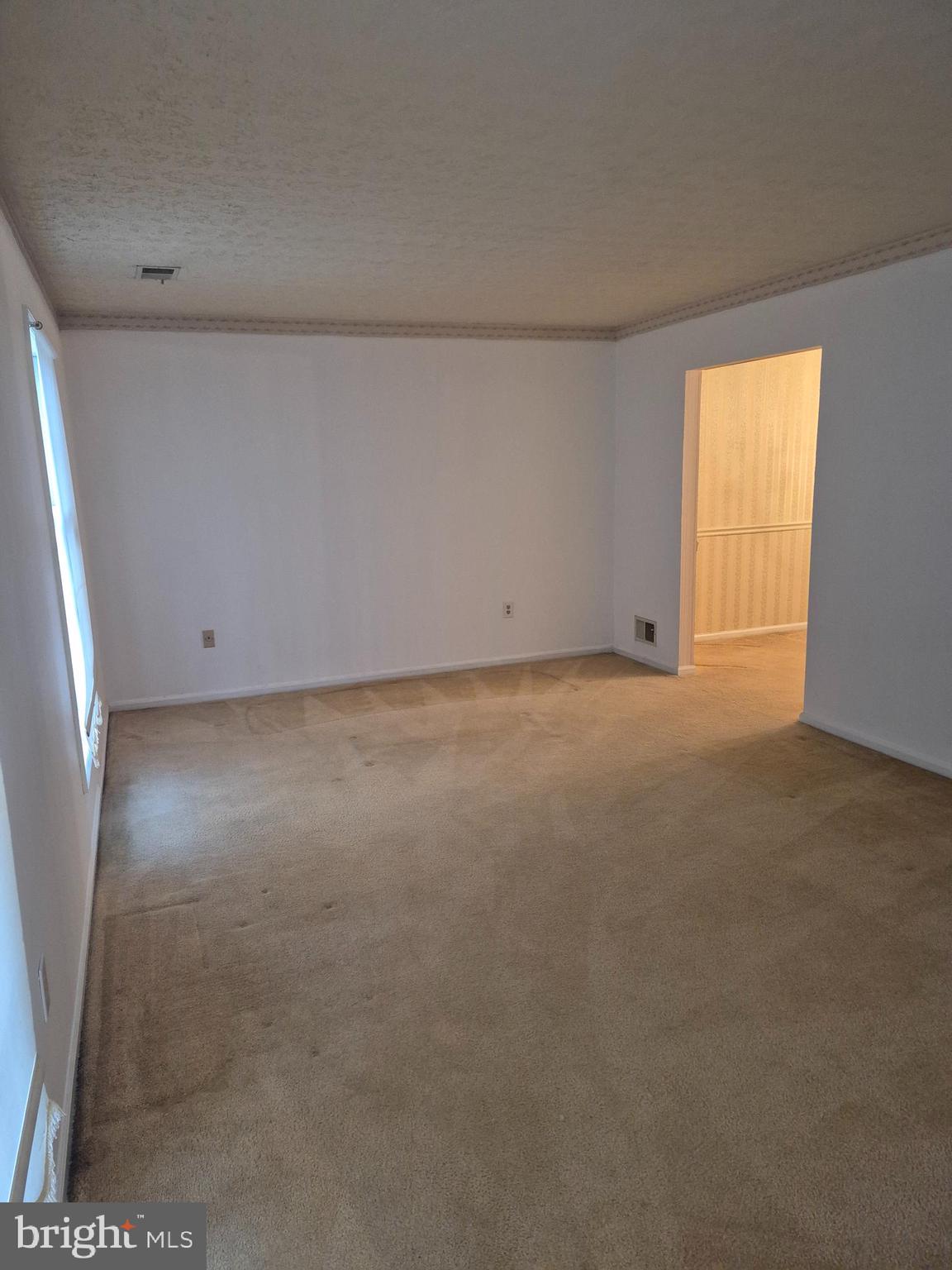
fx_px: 843
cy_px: 635
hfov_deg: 58.9
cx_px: 476
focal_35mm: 23
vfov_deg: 73.9
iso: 800
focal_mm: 5.4
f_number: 1.8
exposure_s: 1/120
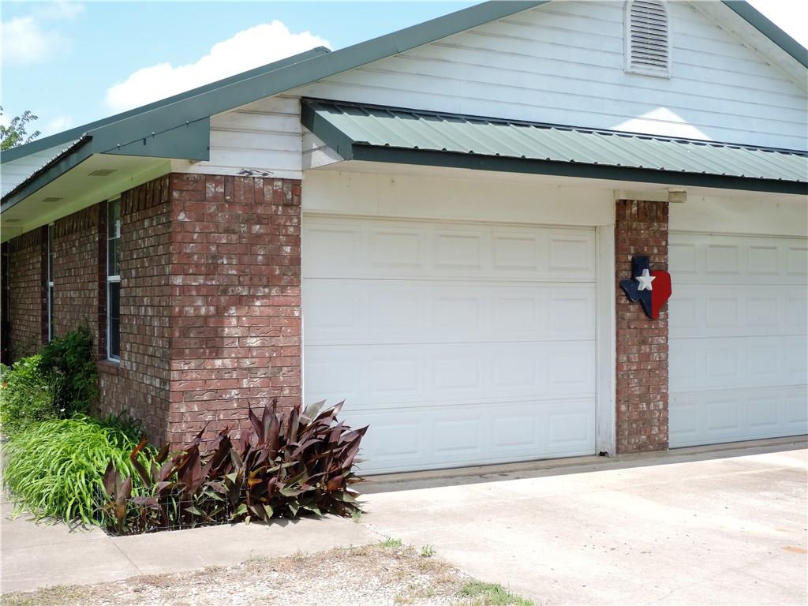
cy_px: 303
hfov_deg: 43.9
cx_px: 404
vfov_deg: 33.6
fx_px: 1004
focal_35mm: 43
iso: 200
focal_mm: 7.6
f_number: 3.4
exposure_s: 1/1250
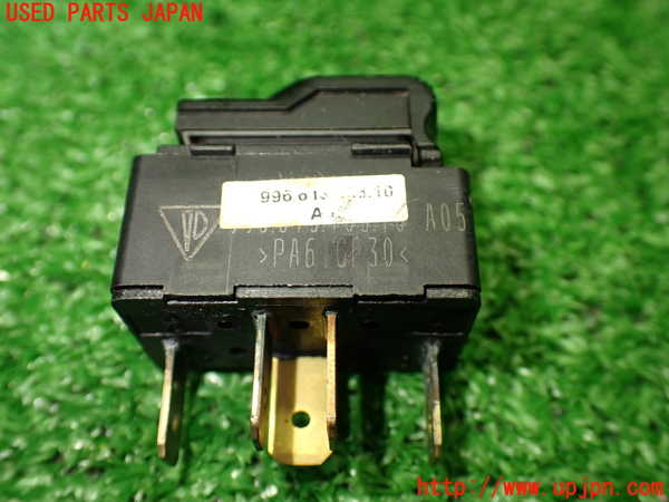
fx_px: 696
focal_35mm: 36
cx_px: 334
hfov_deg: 51.4
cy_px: 251
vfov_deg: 39.7
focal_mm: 6.37
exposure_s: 1/160
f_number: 2.5
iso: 400
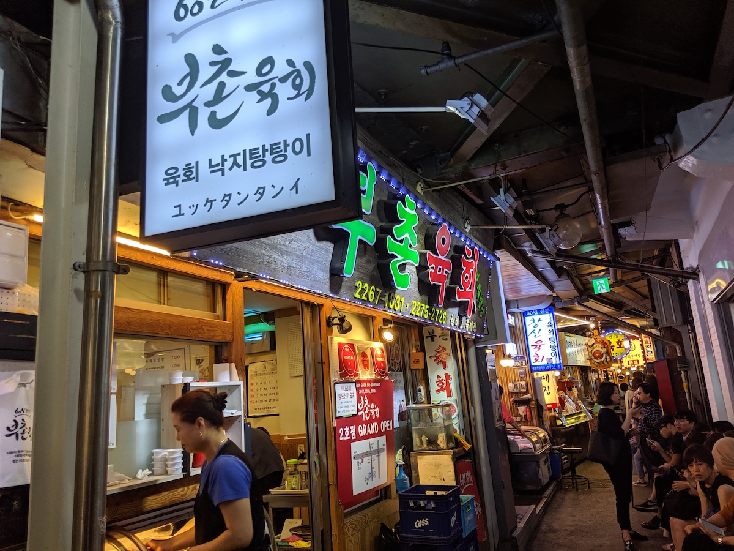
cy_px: 276
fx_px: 573
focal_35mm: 27
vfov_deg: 51.4
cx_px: 367
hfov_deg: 65.3
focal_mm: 4.44
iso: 53
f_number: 1.8
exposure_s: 1/128
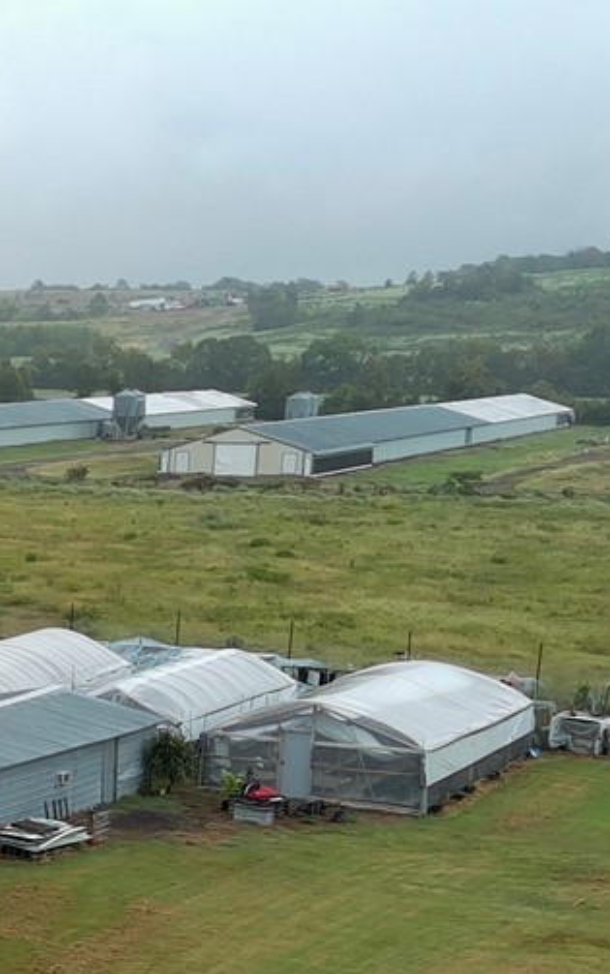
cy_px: 804
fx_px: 2470
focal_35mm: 93
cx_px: -728
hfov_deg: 12.0
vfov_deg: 22.0
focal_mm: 6.67
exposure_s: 1/722
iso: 101
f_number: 1.9
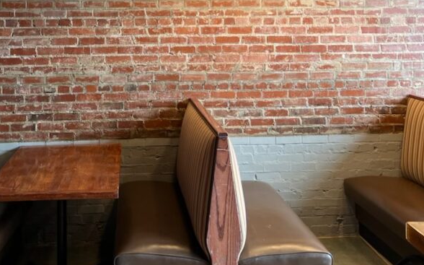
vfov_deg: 25.4
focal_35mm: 48
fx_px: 554
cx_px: 147
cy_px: -7
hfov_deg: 41.4
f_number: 1.5
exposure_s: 1/120
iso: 64
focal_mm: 5.7
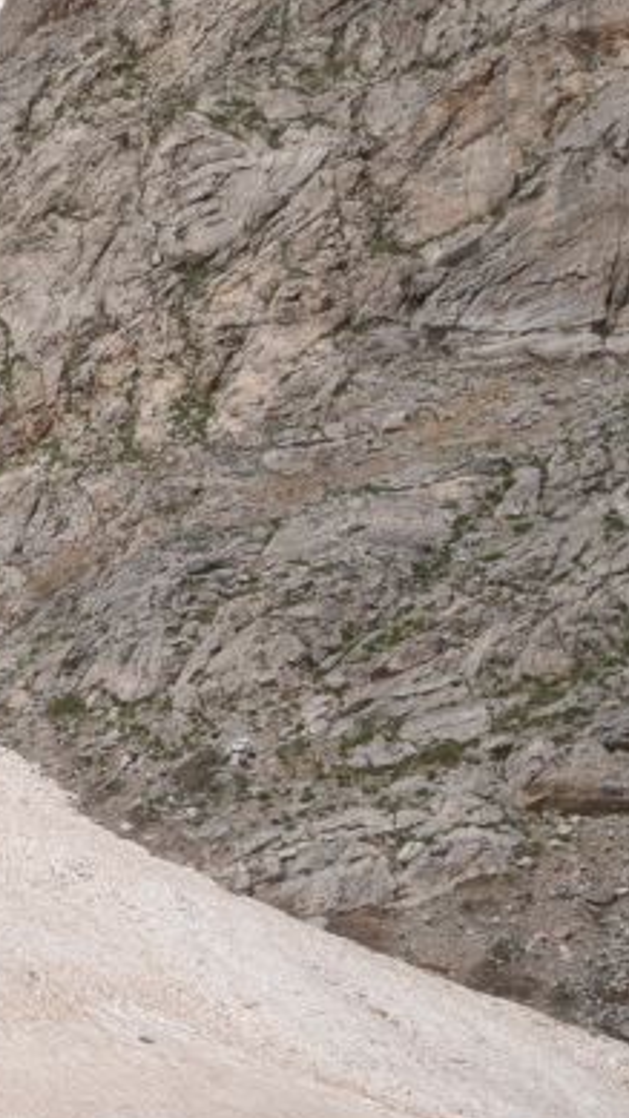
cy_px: 59
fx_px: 3319
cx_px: -1117
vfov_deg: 18.7
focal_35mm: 112
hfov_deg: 9.1
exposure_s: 1/125
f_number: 18
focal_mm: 32
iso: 160
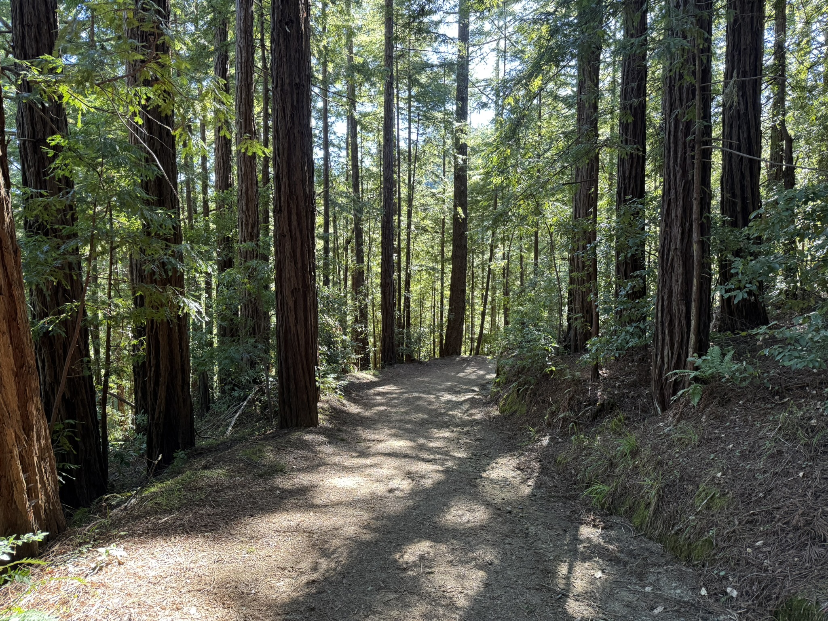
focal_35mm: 24
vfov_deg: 56.8
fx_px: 574
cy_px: 310
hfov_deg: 71.6
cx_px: 414
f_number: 1.78
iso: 200
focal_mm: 6.76
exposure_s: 1/117
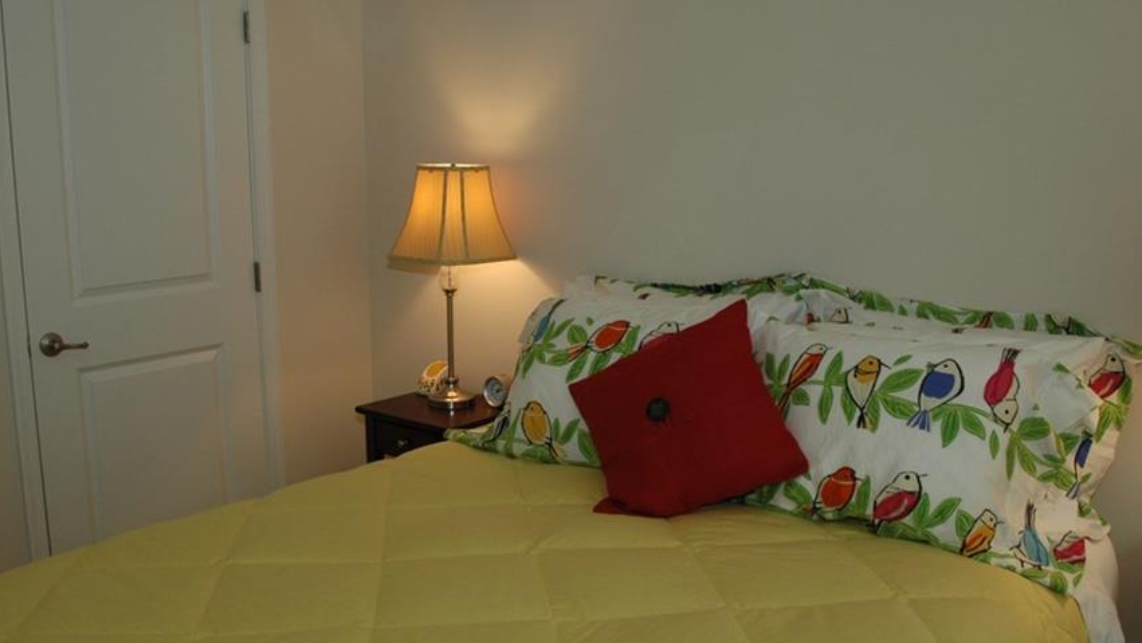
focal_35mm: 34
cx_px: 490
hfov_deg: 57.8
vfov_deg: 34.6
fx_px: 1030
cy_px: 348
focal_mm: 18
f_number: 5
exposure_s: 1/60
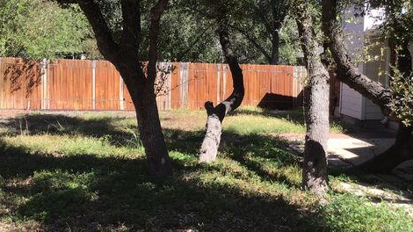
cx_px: 199
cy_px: 91
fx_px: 504
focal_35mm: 46
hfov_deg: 44.6
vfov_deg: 25.9
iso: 25
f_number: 2.4
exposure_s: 1/424
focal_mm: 3.3
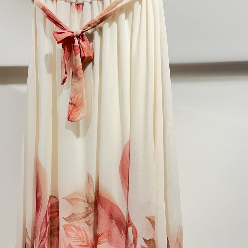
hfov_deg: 34.0
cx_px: 104
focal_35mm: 50
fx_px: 405
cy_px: 132
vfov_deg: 34.0
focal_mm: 6.86
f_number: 1.78
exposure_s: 1/100
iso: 80
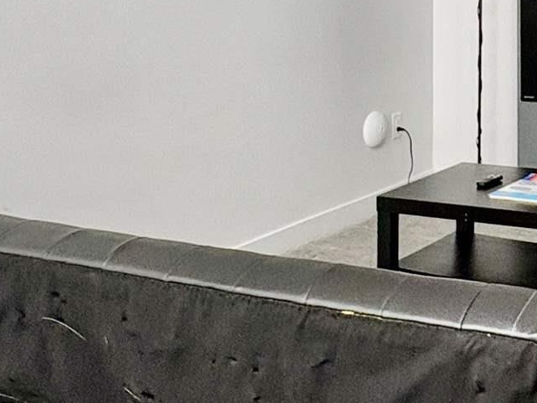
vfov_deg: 20.8
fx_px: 1039
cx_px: 623
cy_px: -50
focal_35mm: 67
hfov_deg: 26.2
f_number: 2.2
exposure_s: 1/60
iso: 160
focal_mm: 2.22
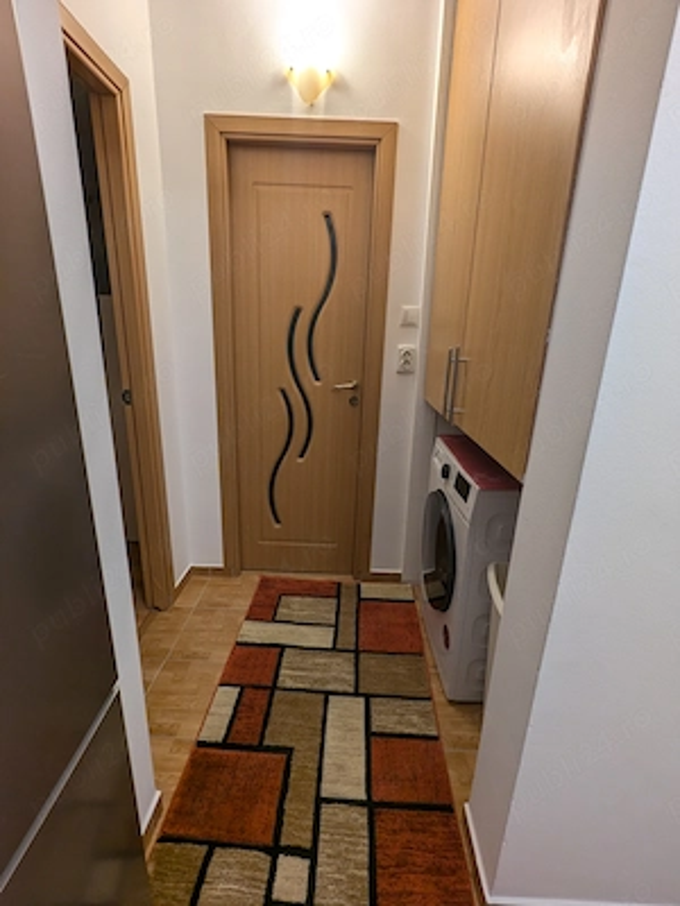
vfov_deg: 94.5
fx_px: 419
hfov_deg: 78.1
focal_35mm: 16
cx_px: 340
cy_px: 453
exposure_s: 1/25
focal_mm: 2.35
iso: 40
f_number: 2.2
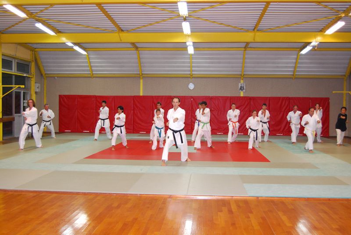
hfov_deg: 49.5
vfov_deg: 34.3
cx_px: 176
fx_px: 381
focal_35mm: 39
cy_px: 118
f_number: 4.2
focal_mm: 26
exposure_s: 1/60
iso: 1000
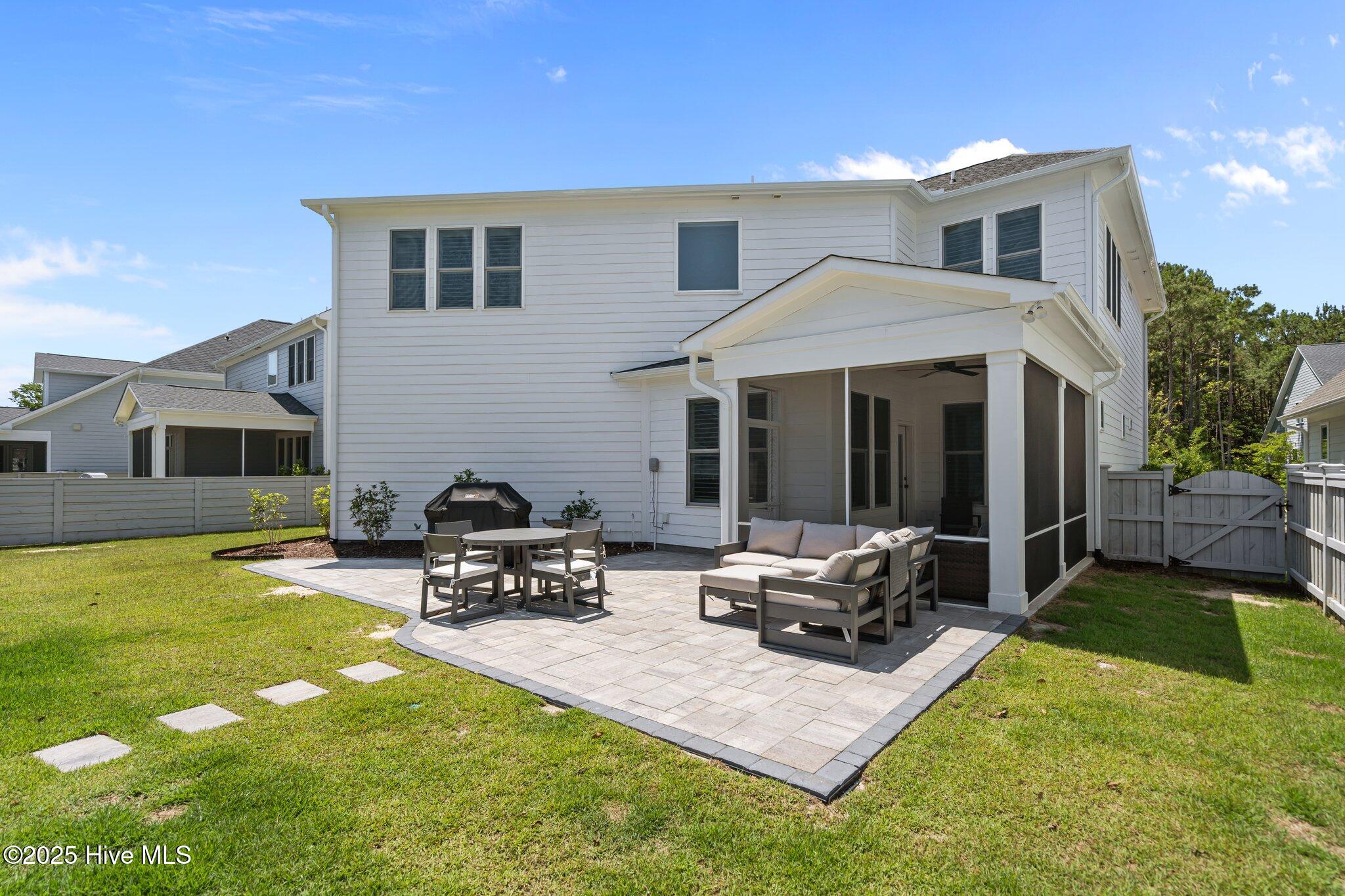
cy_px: 448
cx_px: 672
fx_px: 598
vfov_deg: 73.7
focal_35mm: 16
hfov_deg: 96.7
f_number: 4
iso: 200
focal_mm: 16
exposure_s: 1/2000
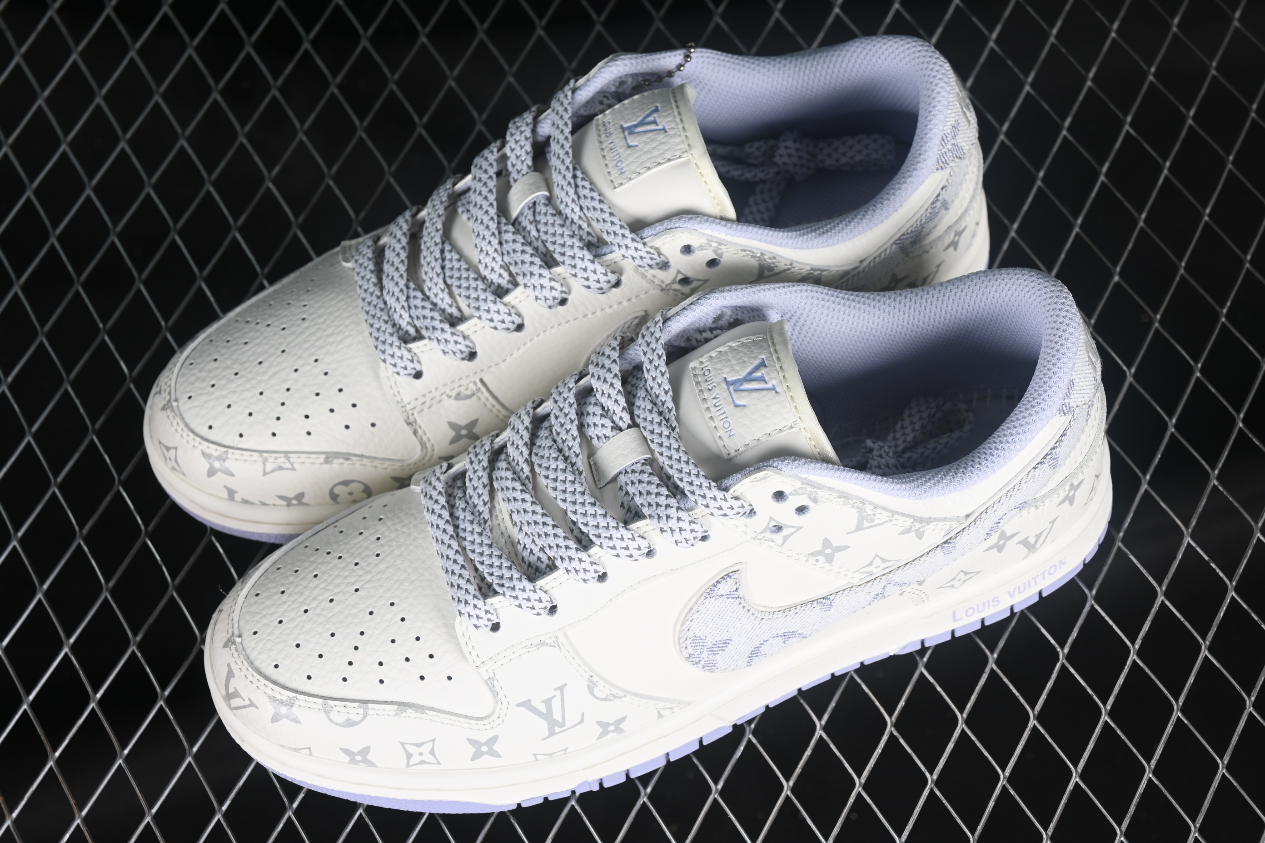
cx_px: 632
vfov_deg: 18.2
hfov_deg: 27.0
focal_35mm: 75
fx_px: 2635
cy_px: 422
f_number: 7.1
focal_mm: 50
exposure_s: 1/80
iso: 160
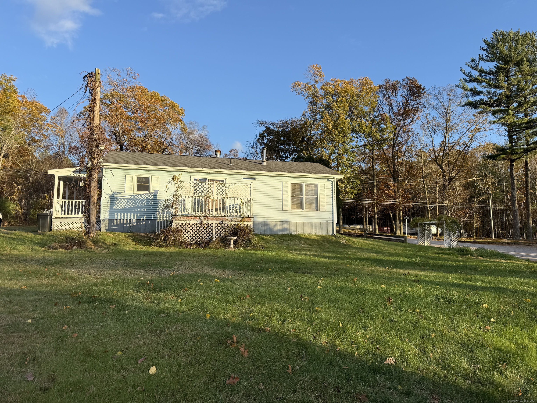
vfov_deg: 56.8
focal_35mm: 24
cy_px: 202
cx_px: 268
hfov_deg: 71.6
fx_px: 372
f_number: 1.78
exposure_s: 1/1522
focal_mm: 6.76
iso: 80
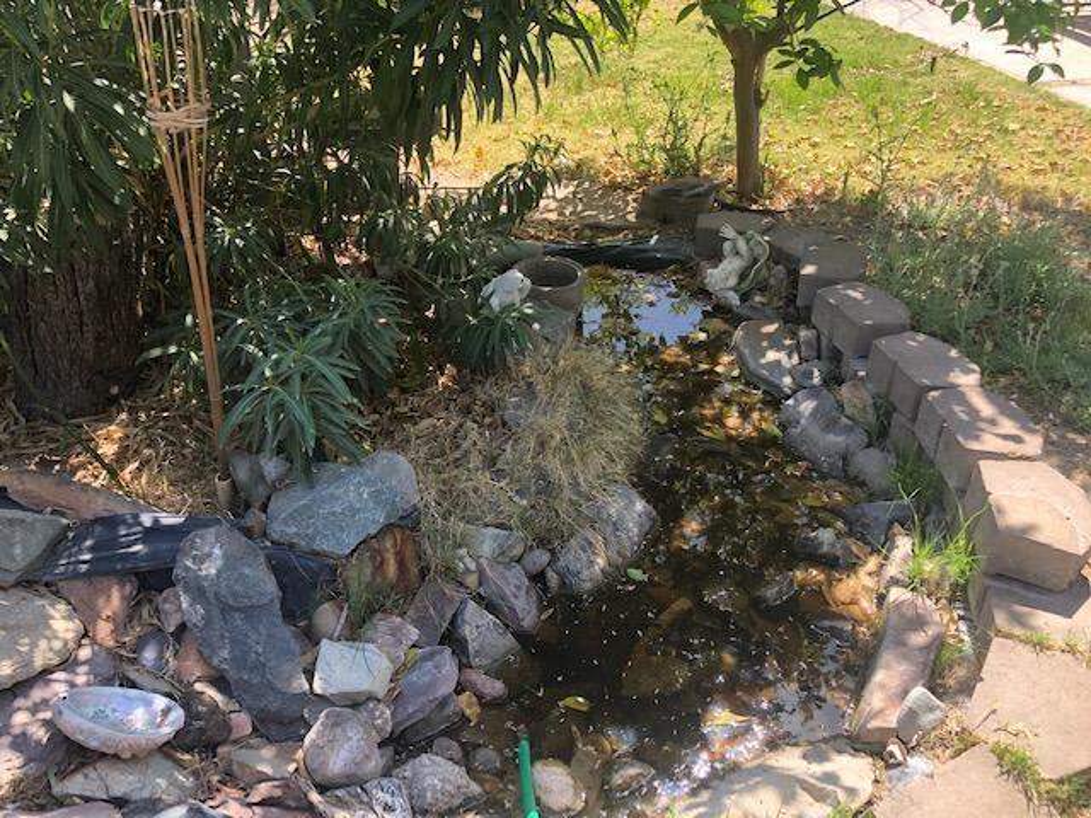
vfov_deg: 49.7
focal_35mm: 28
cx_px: 546
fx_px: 882
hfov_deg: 63.4
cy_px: 409
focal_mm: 4
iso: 20
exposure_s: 1/300
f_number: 1.8
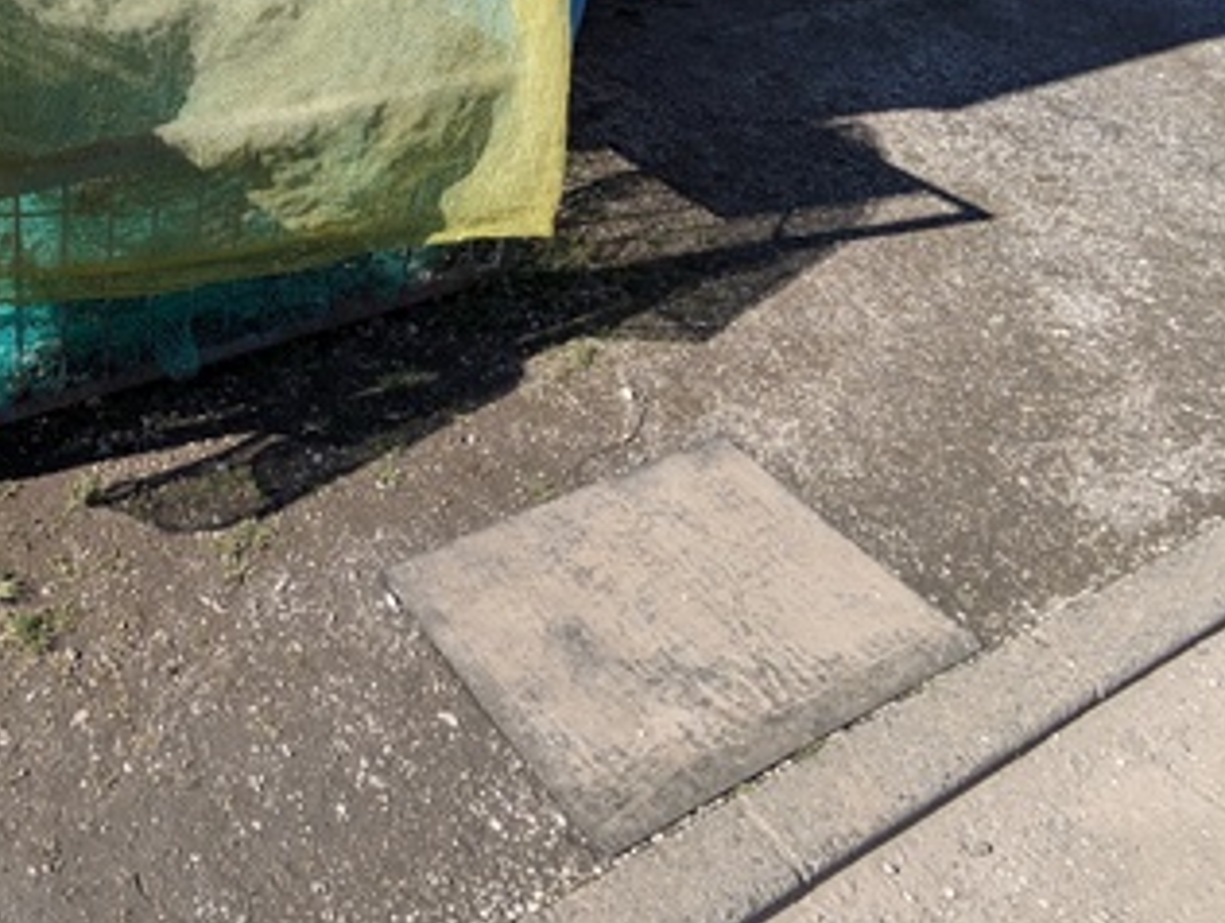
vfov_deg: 43.0
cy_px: 155
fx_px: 1099
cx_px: 89
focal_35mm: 31
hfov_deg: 50.6
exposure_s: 1/1553
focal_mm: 1.83
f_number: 2.2
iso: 49
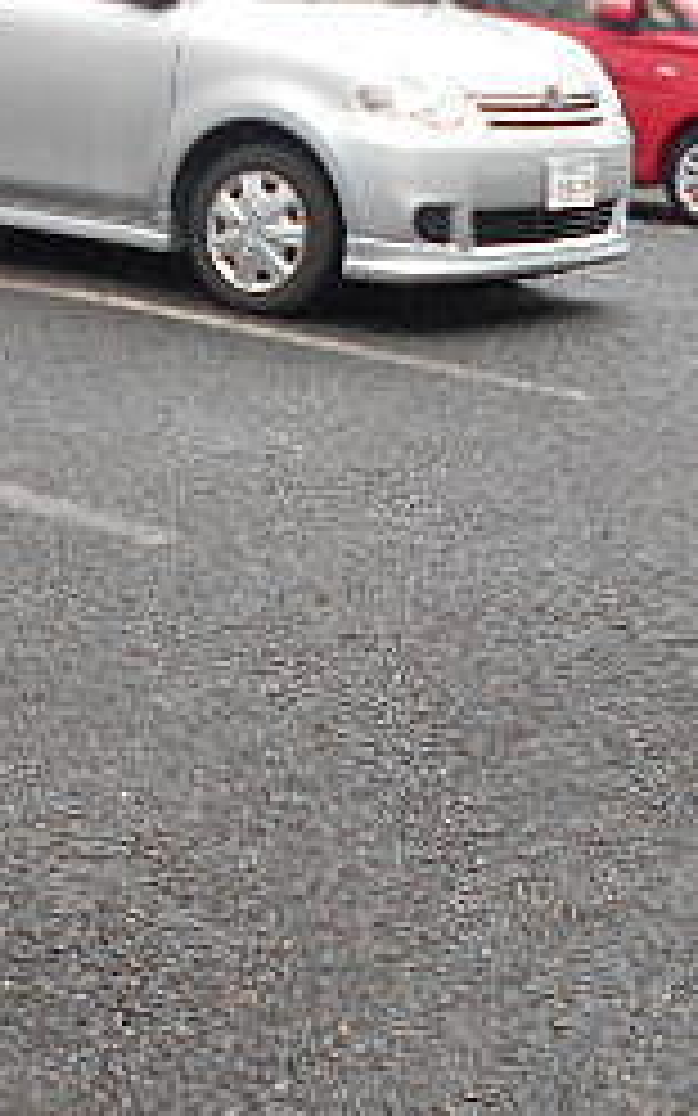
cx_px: 50
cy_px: 432
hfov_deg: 18.0
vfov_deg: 28.9
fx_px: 2161
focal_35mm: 71
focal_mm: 4.6
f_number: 3.2
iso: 80
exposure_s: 1/160
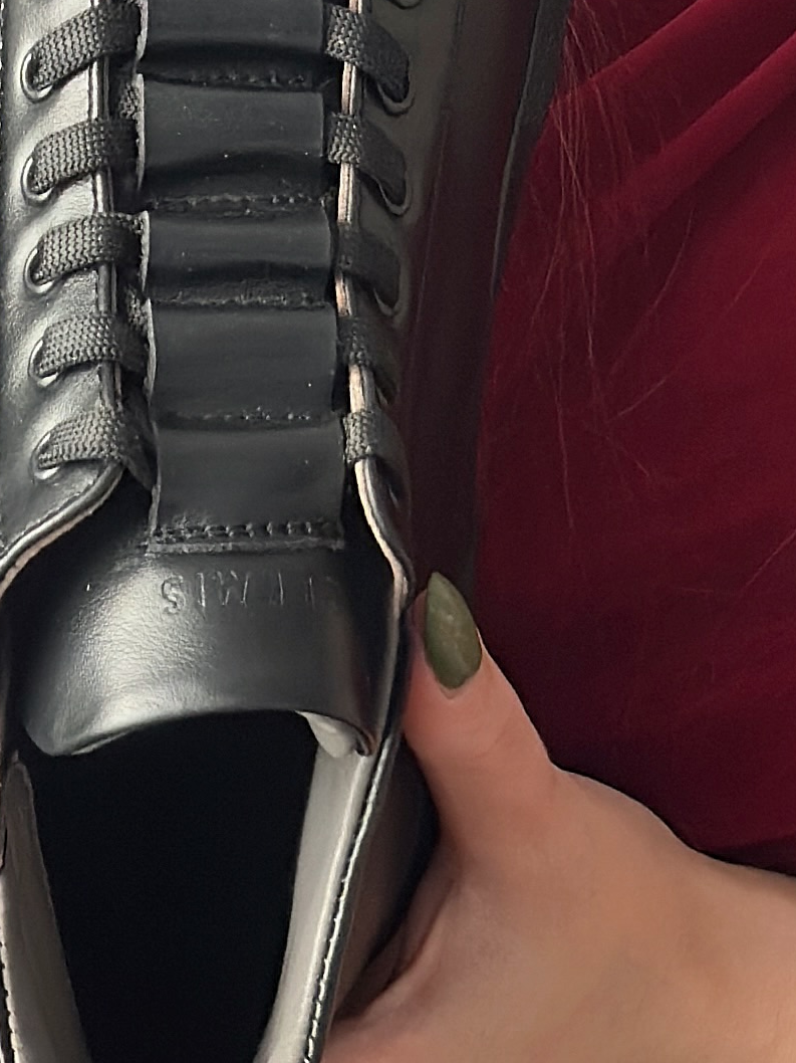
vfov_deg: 10.6
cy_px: -287
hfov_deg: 8.1
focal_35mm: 183
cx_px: 449
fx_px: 5613
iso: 125
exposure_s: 1/90
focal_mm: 6.86
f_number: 1.78
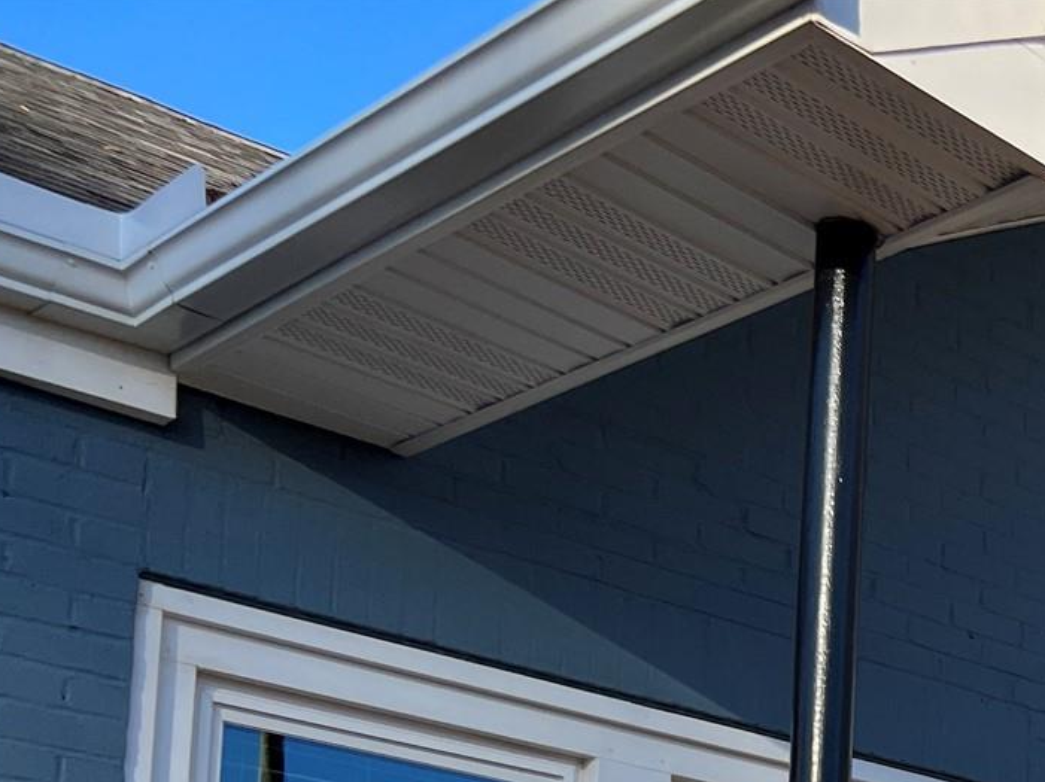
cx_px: 1506
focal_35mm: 76
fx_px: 2293
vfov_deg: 17.6
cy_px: 1139
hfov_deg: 21.9
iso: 50
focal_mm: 5.7
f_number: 1.5
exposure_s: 1/1751
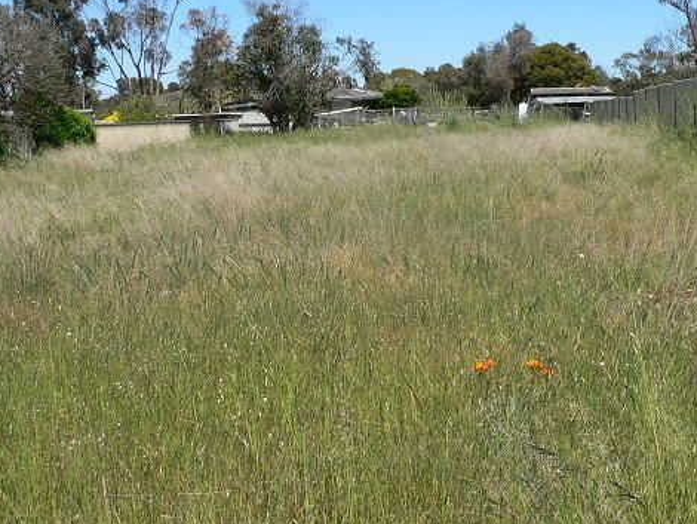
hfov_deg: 38.8
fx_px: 987
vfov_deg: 29.7
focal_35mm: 49
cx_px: 393
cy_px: 243
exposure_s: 1/500
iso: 80
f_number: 4.6
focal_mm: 6
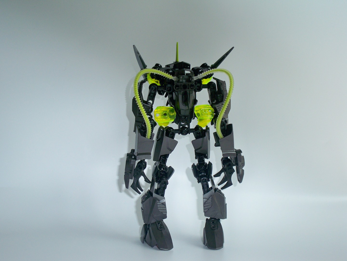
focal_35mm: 44
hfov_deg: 42.9
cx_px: 174
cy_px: 130
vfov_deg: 32.9
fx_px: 441
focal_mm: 7.8
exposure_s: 1/500
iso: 80
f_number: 3.5
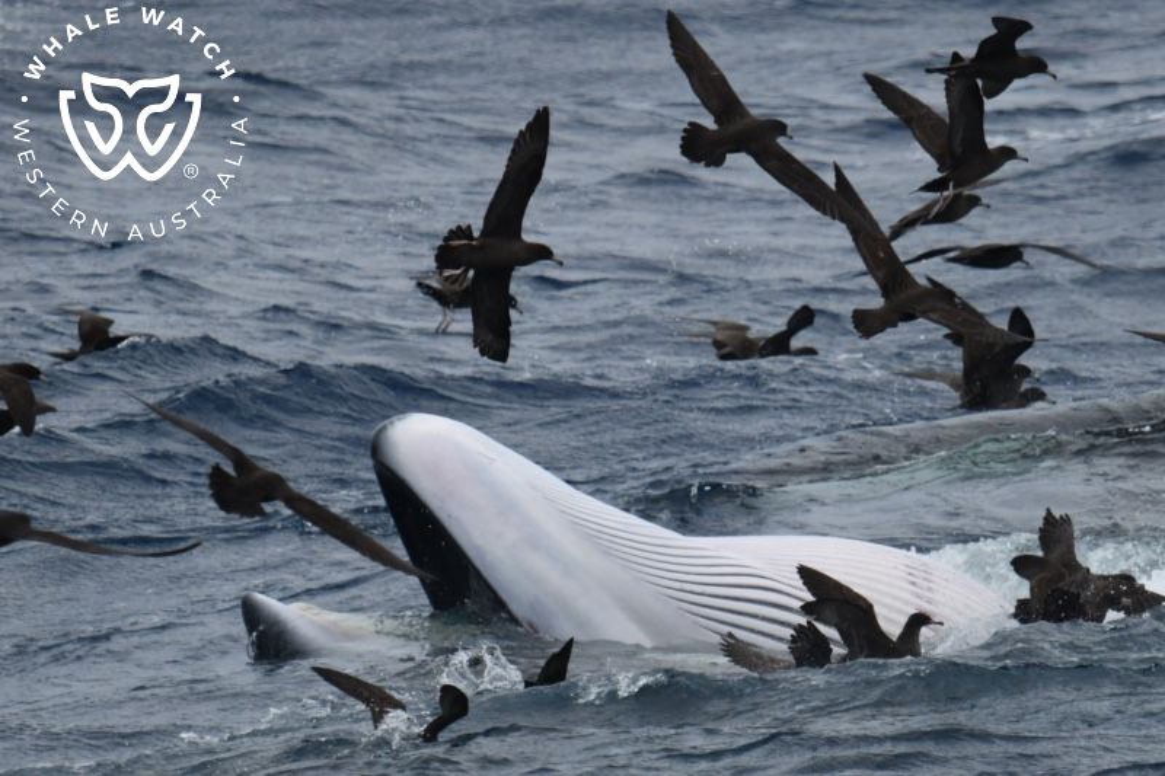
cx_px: 582
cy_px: 388
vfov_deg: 2.3
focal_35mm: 600
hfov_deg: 3.4
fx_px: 19411
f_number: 6.3
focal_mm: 600
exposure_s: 1/8000
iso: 1100
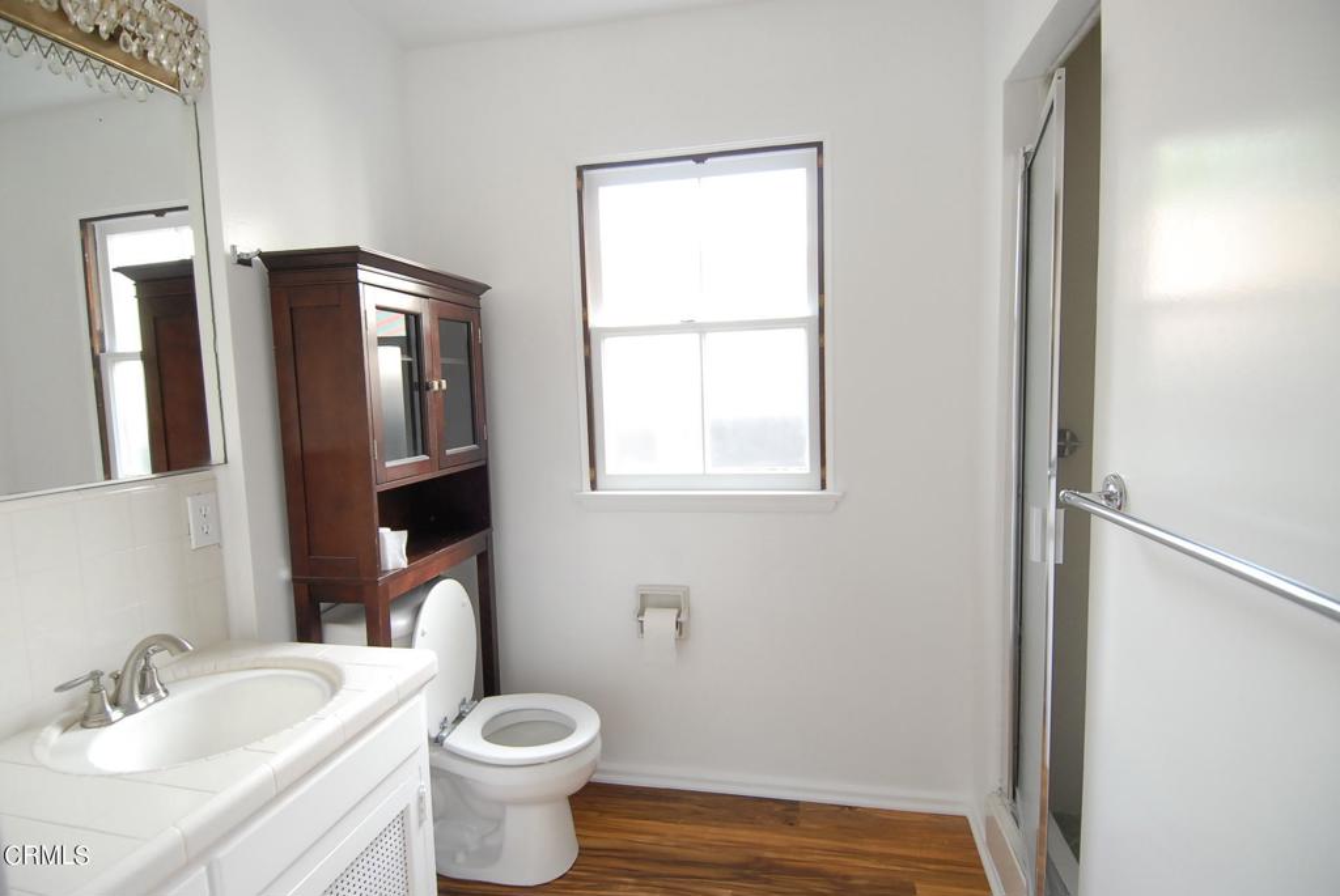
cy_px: 448
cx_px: 670
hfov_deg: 89.9
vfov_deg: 67.5
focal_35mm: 18
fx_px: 671
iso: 500
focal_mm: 12
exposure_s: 1/30
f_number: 4
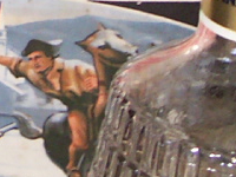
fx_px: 1527
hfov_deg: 8.7
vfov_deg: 6.6
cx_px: -79
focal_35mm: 224
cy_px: -44
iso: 100
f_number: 2.8
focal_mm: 7.2
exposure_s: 1/10
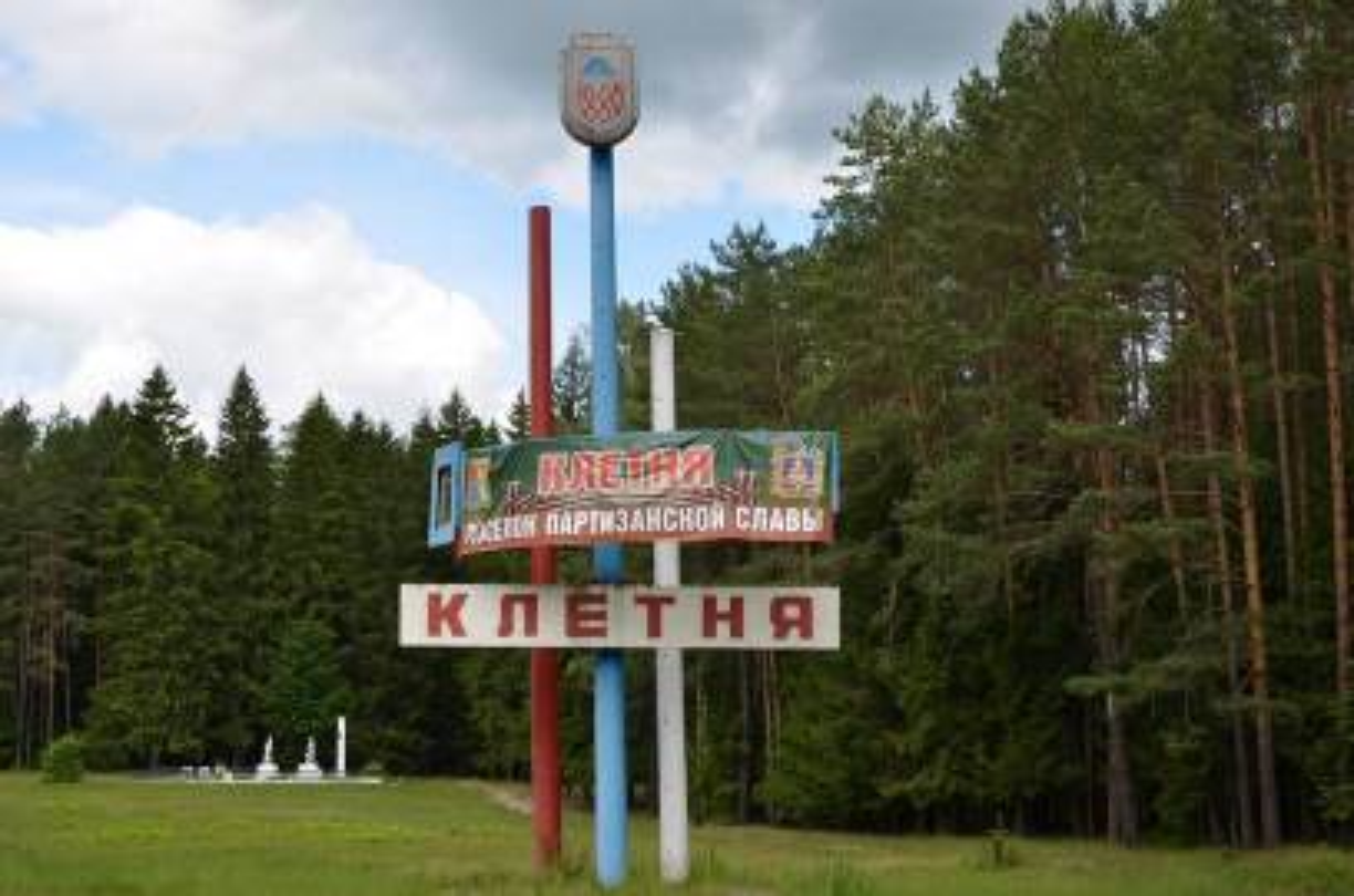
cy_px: 448
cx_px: 677
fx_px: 1970
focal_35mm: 52
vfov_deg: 25.6
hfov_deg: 37.9
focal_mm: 35
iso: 100
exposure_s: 1/250
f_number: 6.3
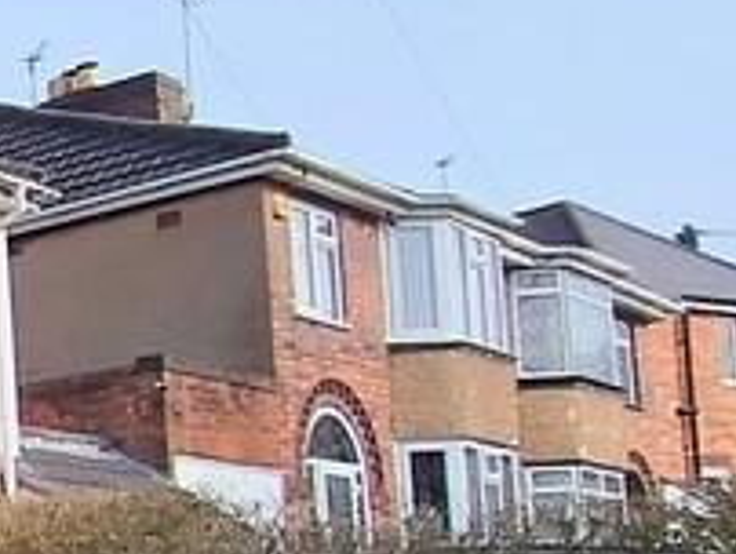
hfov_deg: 16.0
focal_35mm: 81
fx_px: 1724
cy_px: 590
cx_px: -893
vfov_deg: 17.7
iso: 100
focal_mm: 1.66
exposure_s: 1/1421
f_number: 2.2
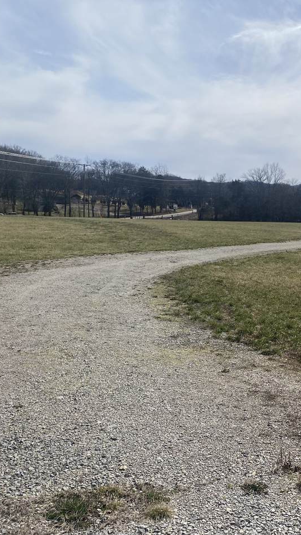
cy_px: 269
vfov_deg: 52.8
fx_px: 539
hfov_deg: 30.1
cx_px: 262
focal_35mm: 38
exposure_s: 1/5495
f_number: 1.8
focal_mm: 4.25
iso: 32
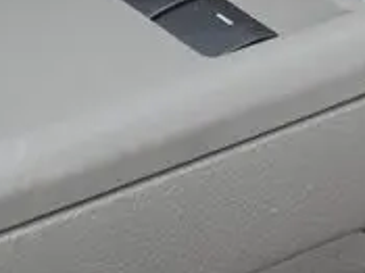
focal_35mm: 183
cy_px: 262
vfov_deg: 8.1
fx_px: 1928
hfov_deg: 10.8
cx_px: 42
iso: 200
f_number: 5.3
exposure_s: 1/200
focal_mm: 25
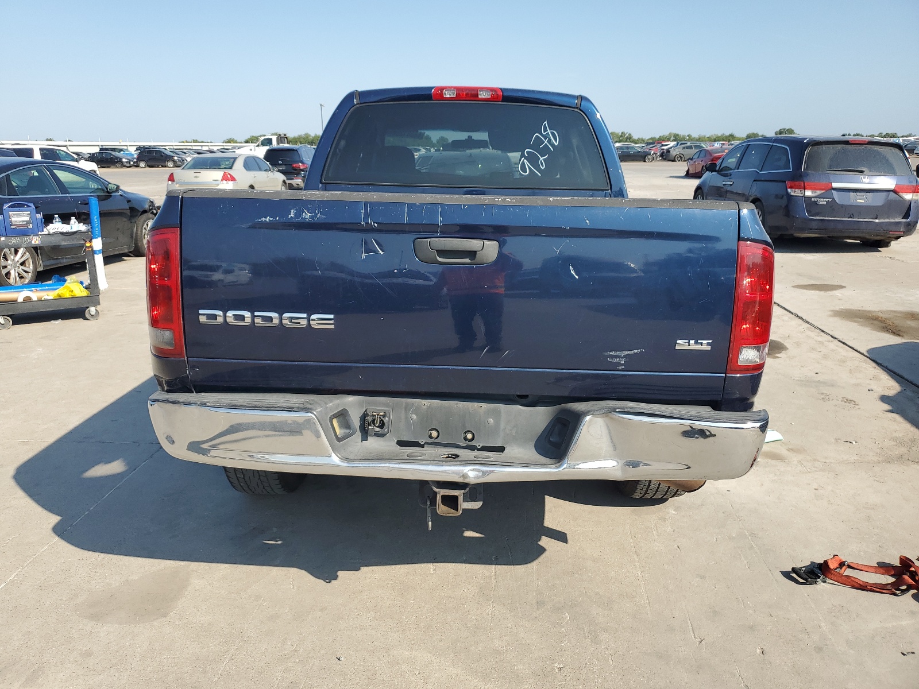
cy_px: 344
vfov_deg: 53.1
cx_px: 460
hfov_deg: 67.3
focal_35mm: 26
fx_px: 690
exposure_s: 1/2000
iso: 50
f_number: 1.5
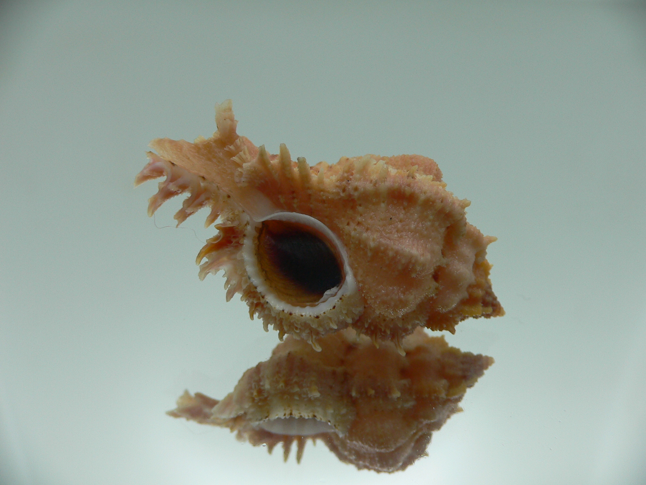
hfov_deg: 52.6
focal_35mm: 35
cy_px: 242
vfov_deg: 40.7
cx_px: 323
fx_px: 653
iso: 80
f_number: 2.8
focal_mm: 4.6
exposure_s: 1/80
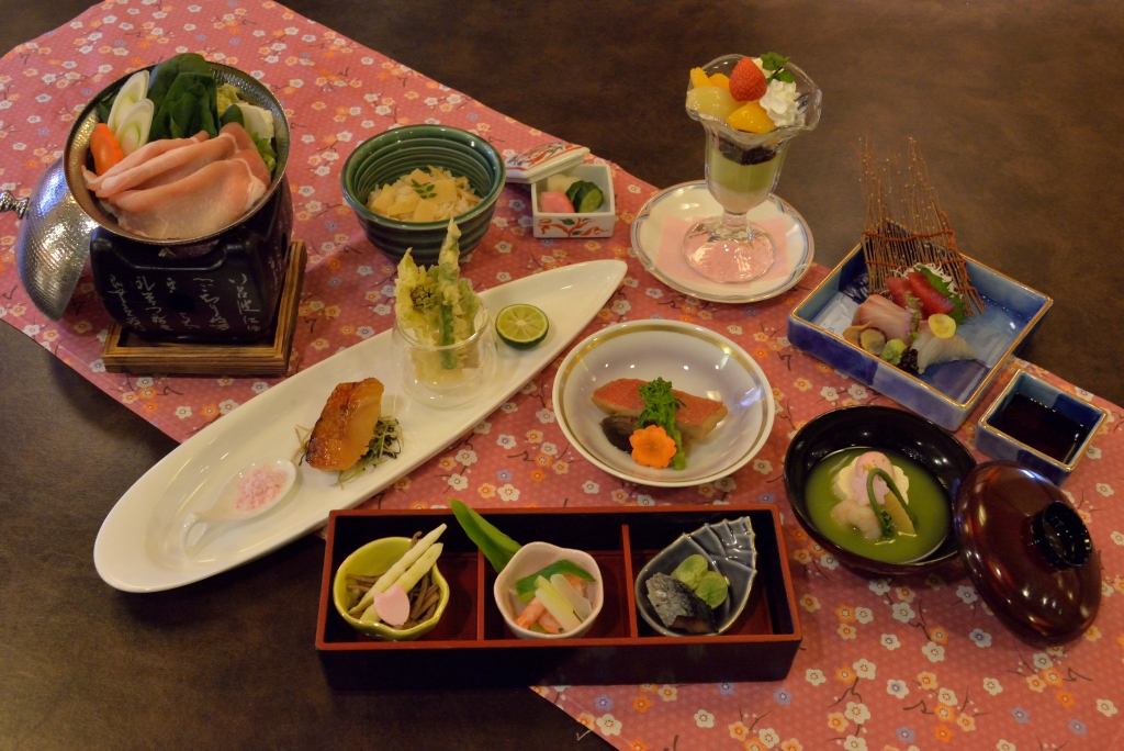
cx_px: 562
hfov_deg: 48.4
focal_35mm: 40
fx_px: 1250
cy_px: 376
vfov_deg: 33.4
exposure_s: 1/8
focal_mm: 40
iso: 3200
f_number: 11
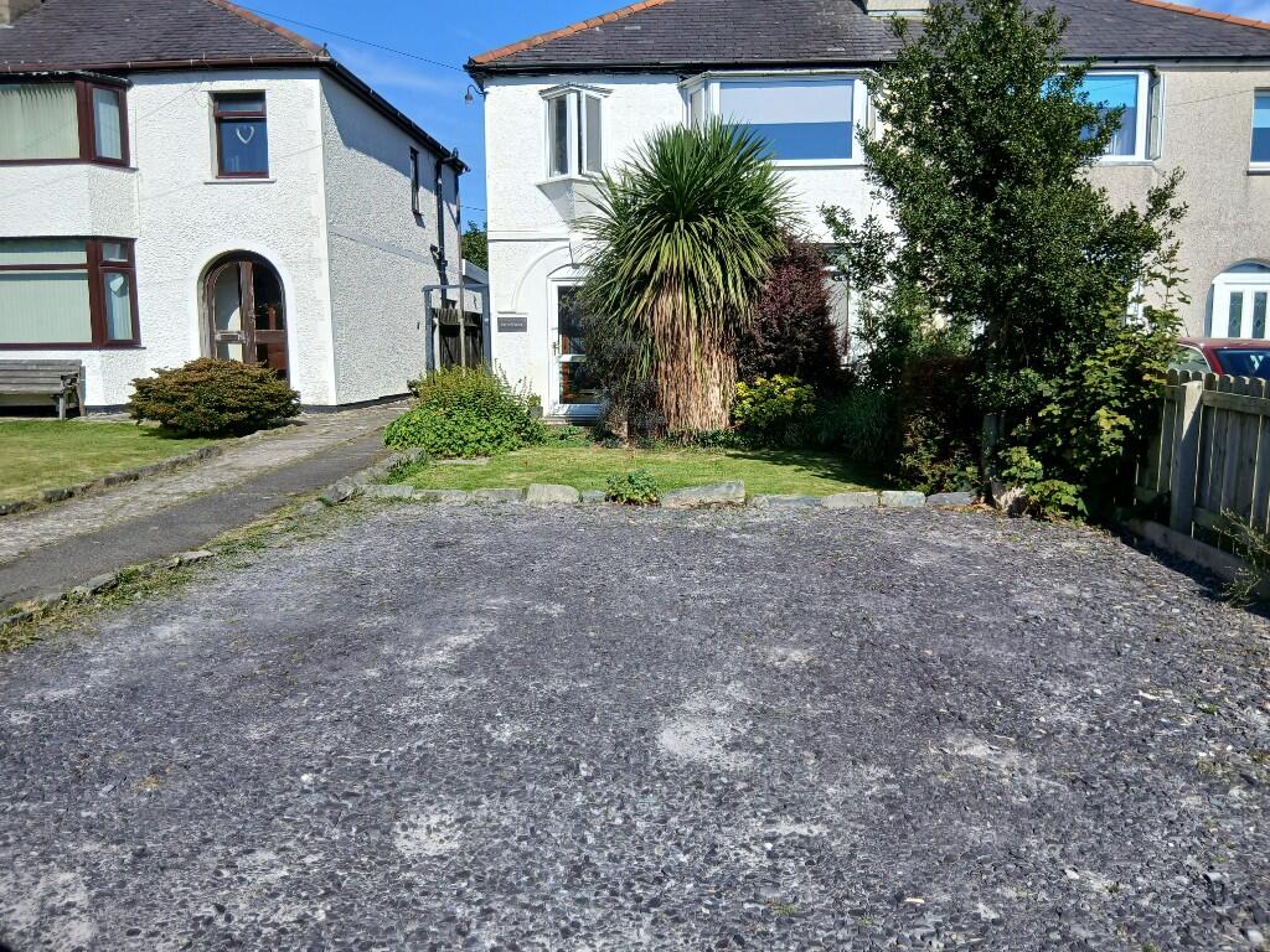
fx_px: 954
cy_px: 476
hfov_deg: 67.3
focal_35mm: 26
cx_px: 635
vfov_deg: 53.1
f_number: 1.8
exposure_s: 1/726
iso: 20
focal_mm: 3.98
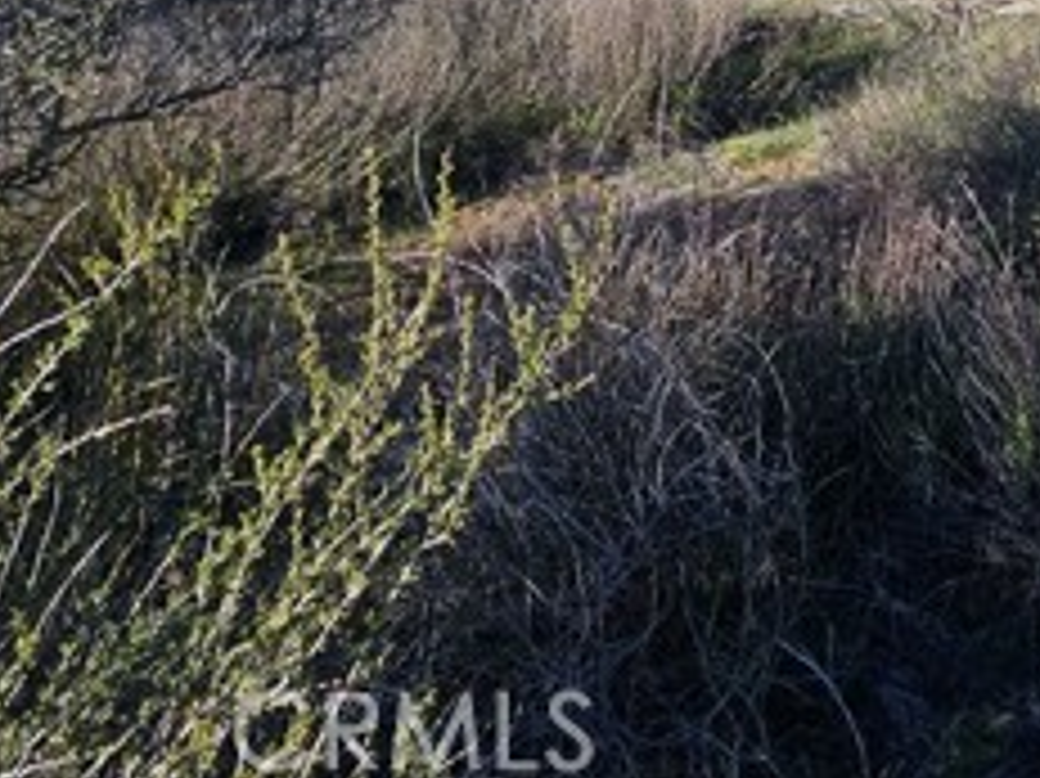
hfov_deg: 44.1
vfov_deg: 29.8
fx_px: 1081
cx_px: 1031
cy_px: -283
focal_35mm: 36
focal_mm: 2.2
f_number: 2.2
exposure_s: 1/1614
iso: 50
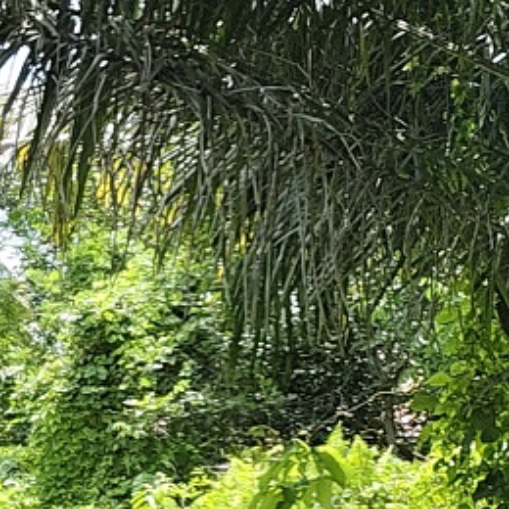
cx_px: -987
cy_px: 604
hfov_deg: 9.3
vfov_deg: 11.4
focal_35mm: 151
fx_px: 2512
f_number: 1.88
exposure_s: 1/244
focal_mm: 5.56
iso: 56
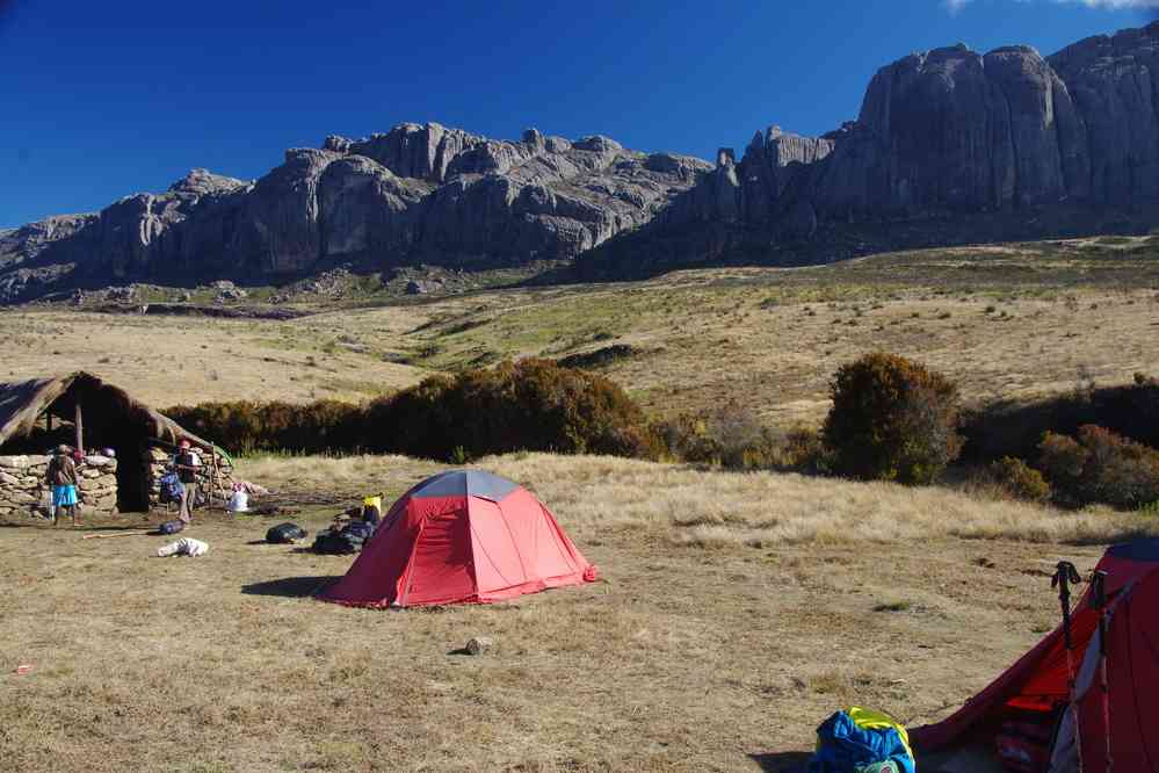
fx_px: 1115
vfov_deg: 38.2
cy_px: 386
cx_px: 580
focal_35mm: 35
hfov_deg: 54.9
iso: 200
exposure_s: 1/50
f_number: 11
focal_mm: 23.1
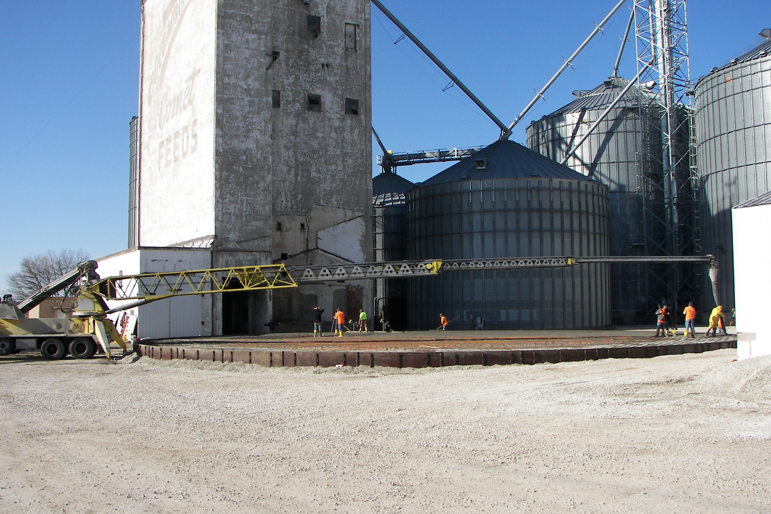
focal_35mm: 38
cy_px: 242
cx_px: 384
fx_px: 814
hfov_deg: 50.7
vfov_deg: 35.0
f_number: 4
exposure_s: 1/500
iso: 50
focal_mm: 6
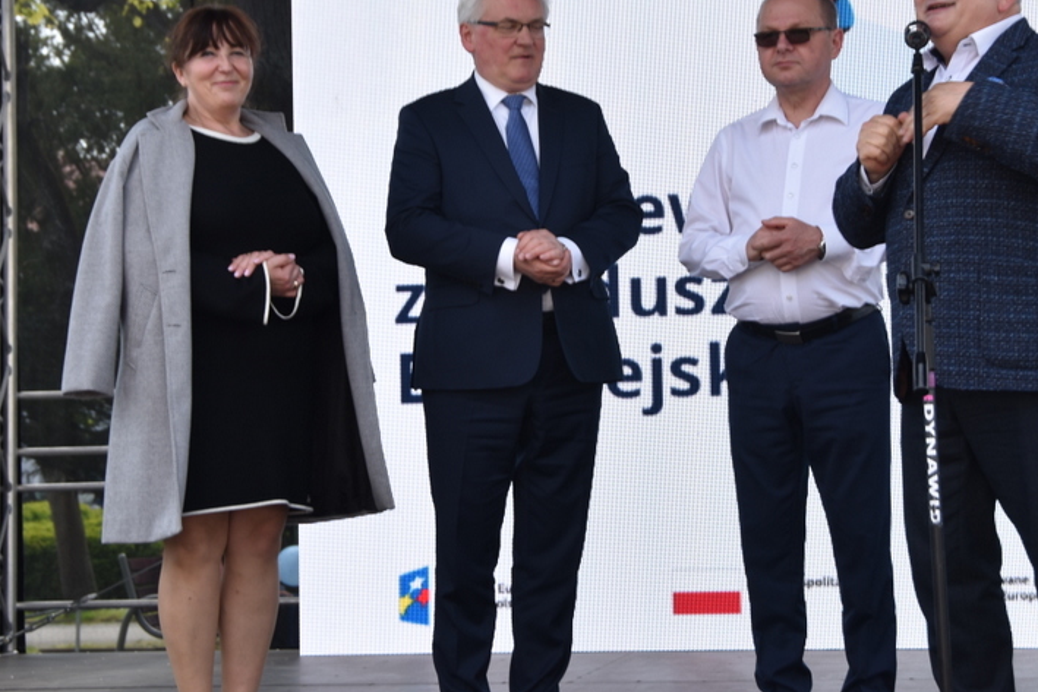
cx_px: 615
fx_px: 2562
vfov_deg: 15.4
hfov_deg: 22.9
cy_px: 300
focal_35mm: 89
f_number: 5
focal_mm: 35
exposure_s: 1/100
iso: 100
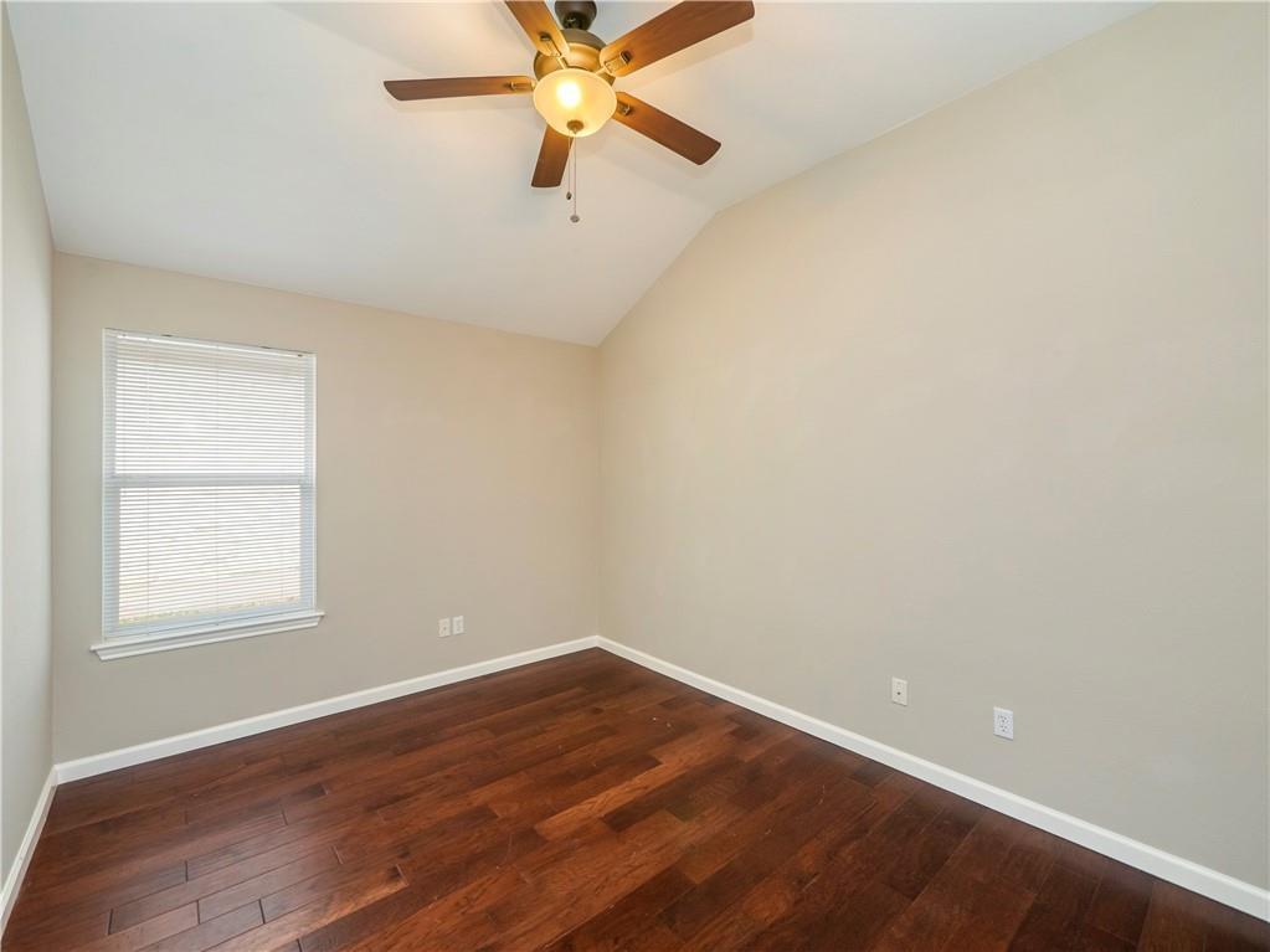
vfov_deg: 85.7
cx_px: 635
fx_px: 514
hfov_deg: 102.1
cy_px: 476
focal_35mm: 14
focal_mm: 7
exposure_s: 1/15
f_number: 4.5
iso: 500
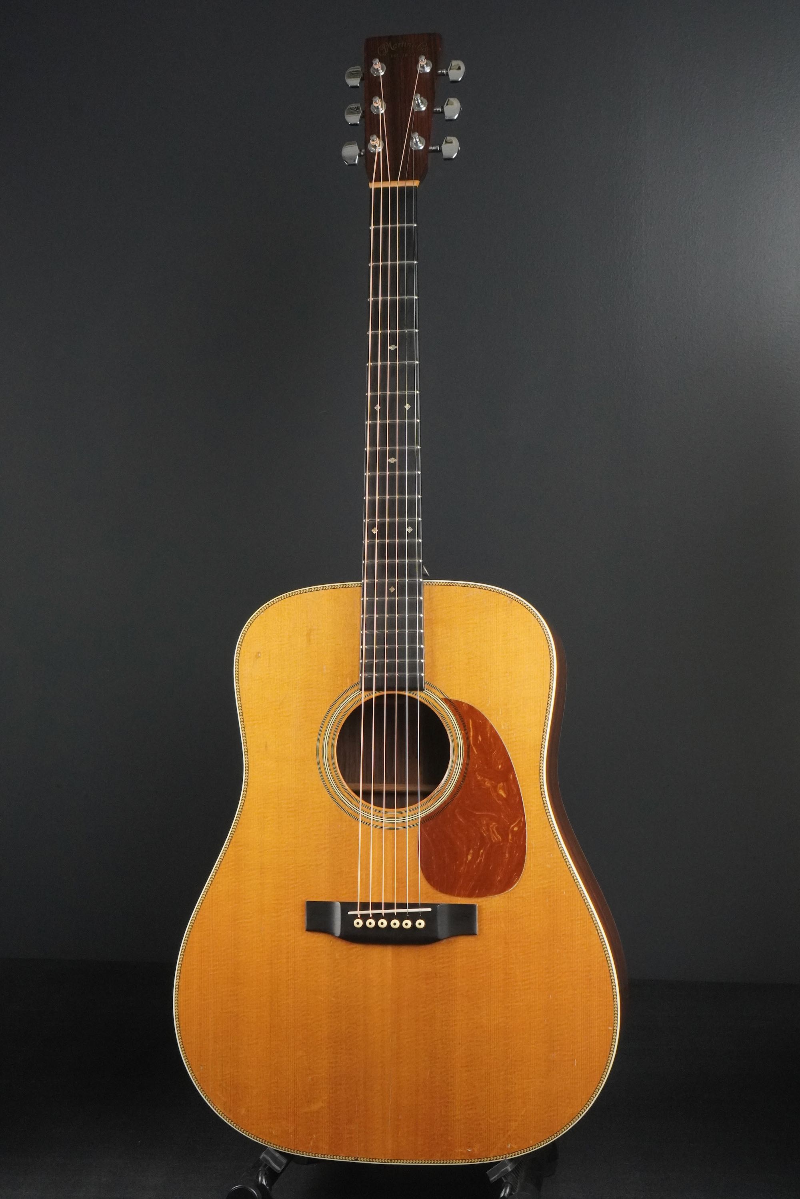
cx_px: 400
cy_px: 600
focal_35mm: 52
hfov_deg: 25.8
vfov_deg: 37.9
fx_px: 1750
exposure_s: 1/60
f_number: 11
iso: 2500
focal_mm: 35
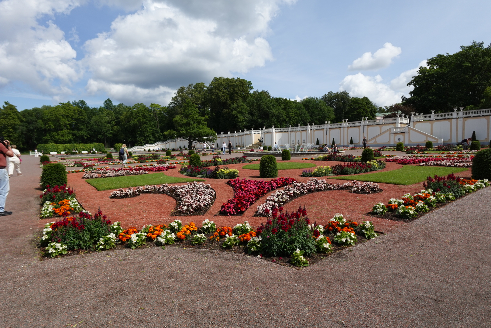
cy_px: 164
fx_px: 273
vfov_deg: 62.0
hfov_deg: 83.9
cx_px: 246
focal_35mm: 20
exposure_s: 1/5000
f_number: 2
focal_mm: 7.6
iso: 125
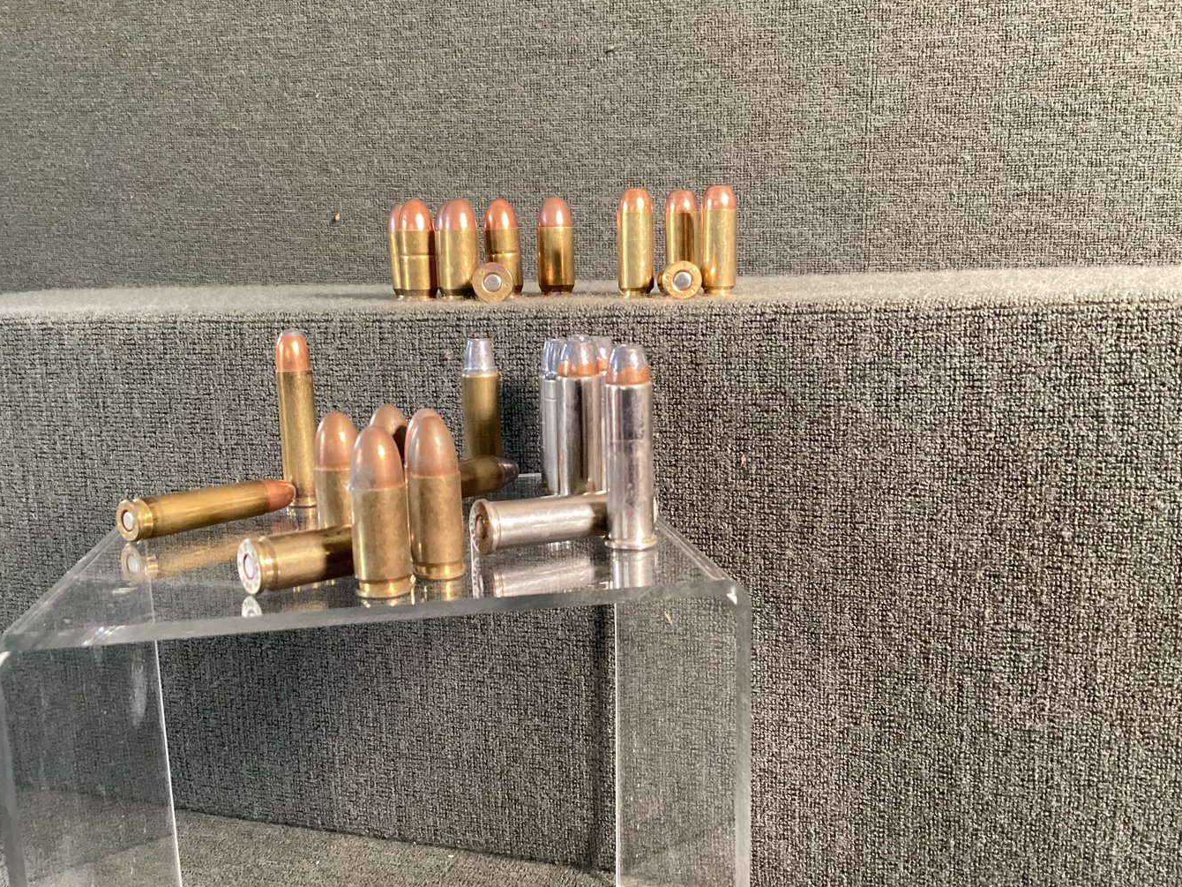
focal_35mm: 35
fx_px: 1195
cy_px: 481
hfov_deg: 52.6
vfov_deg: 40.7
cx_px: 628
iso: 400
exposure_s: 1/30
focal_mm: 3.3
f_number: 2.4
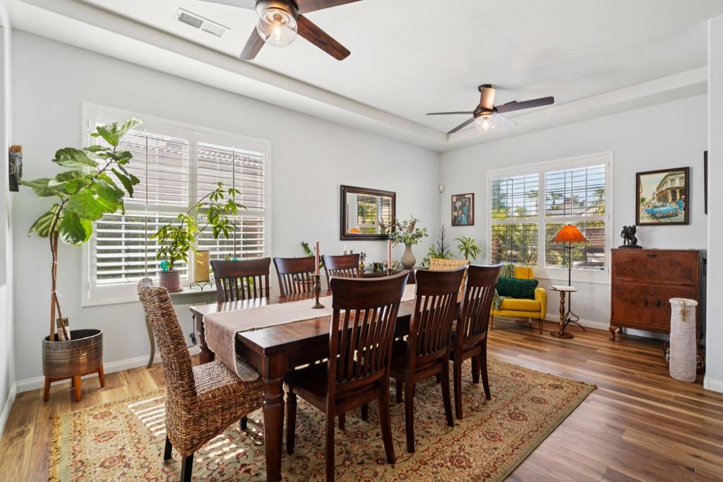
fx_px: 321
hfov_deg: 96.8
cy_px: 241
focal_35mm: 16
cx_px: 362
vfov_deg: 73.7
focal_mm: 16
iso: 400
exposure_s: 1/30
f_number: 8
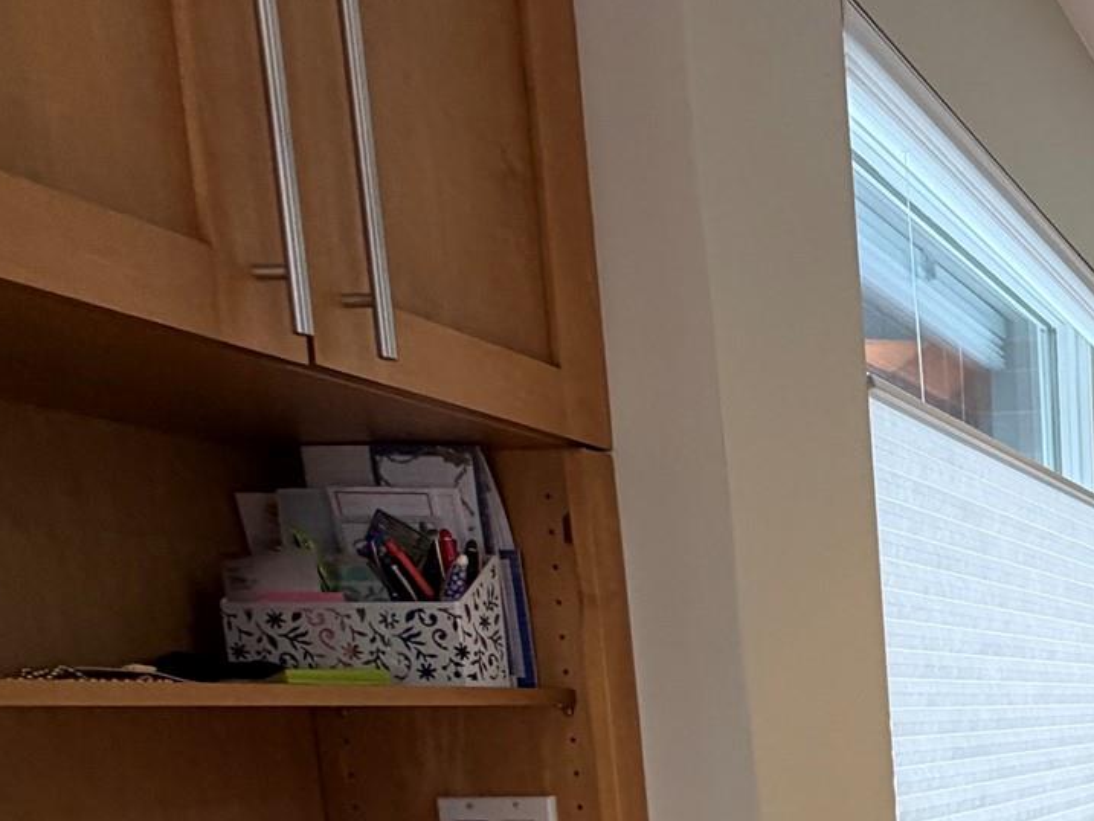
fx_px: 1264
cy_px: 873
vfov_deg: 32.3
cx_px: 1440
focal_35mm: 40
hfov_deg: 33.4
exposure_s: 1/120
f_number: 2.2
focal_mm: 2.22
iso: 160
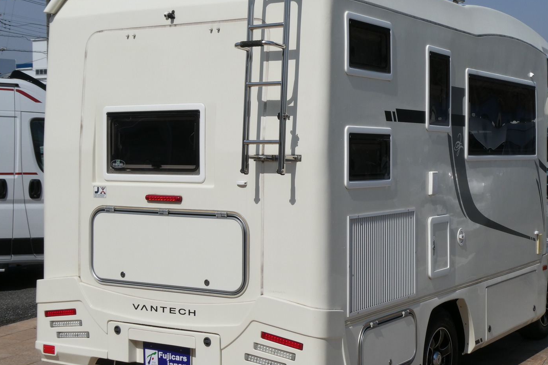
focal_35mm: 60
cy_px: 163
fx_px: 913
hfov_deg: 33.4
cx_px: 306
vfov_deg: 22.6
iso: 80
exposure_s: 1/1000
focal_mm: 9
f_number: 5.6
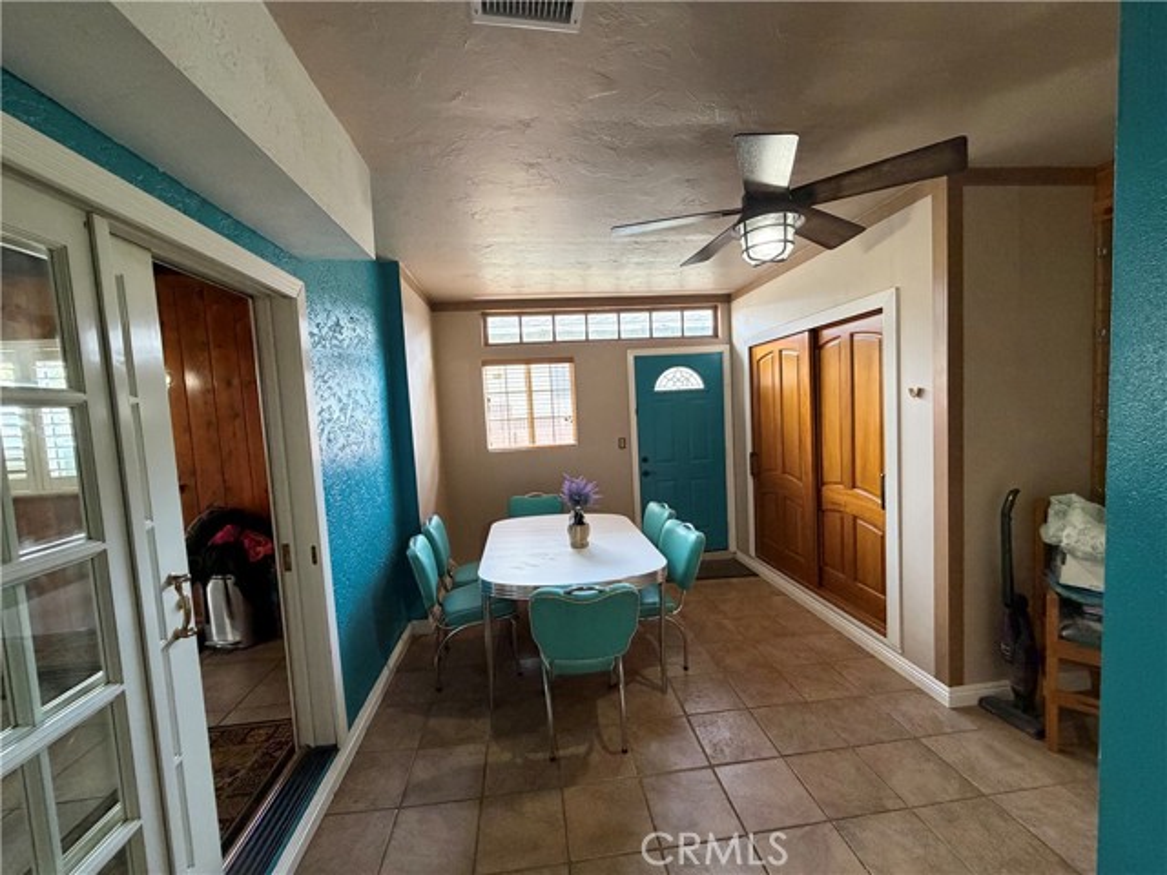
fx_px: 472
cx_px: 584
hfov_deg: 102.1
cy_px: 438
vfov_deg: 85.7
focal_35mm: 14
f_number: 2.2
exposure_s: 1/60
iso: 400
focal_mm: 2.22
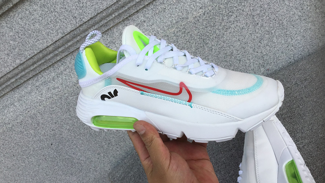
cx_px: 163
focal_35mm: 34
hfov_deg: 58.0
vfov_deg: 34.6
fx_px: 293
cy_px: 97
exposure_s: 1/876
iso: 25
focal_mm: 3.3
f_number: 2.4
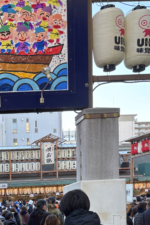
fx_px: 394
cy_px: 248
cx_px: -10
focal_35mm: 63
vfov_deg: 28.9
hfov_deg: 20.7
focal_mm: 5.96
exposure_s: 1/121
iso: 32
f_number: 1.6
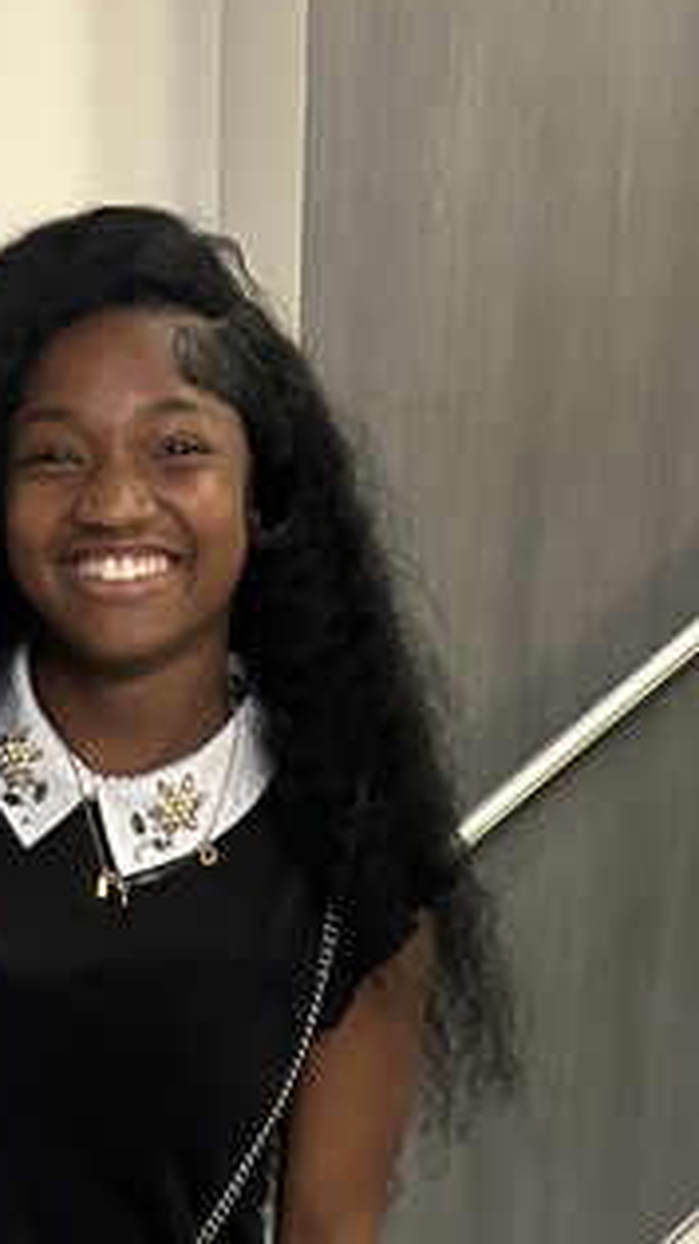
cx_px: 71
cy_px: 1528
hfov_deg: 13.0
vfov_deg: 21.4
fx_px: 3034
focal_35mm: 92
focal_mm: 5.7
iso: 400
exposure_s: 1/60
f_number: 1.5
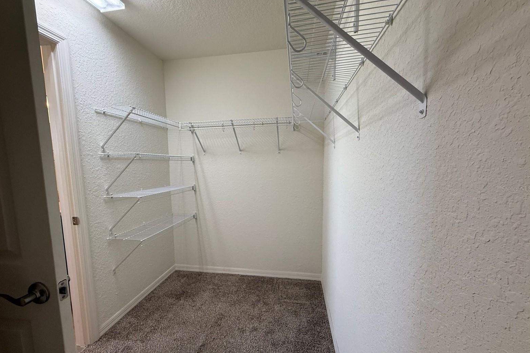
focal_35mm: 15
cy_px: 189
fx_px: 221
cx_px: 261
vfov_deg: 77.2
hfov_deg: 100.4
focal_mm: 2.22
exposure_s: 1/120
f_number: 2.2
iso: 320
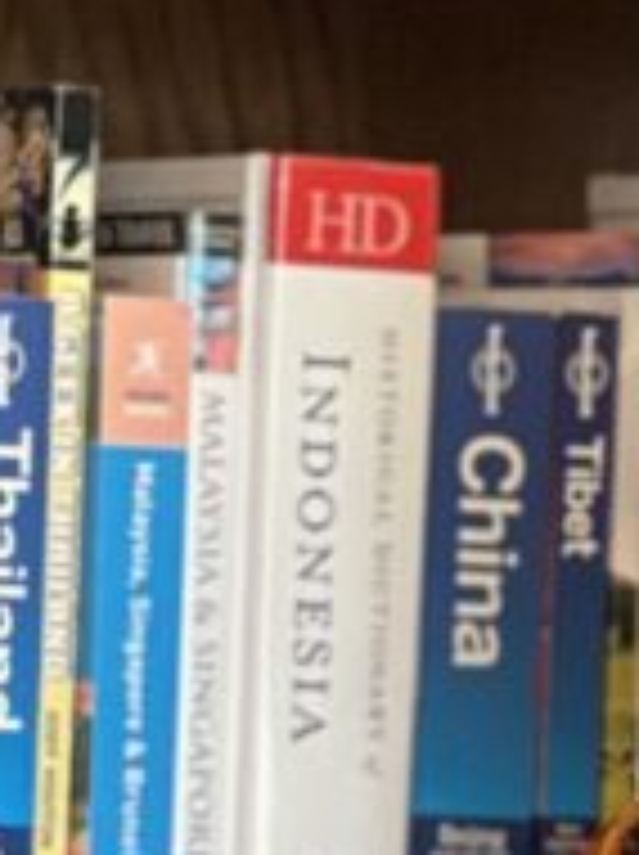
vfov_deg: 4.7
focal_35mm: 416
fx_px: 10262
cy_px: 1670
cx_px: 1125
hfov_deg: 3.5
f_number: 2.8
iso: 250
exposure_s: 1/40
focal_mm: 9
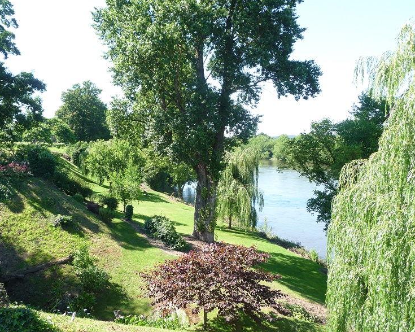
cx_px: 201
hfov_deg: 52.8
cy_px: 167
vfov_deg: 43.4
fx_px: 418
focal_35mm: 34
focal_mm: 5.3
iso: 100
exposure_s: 1/200
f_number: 3.5
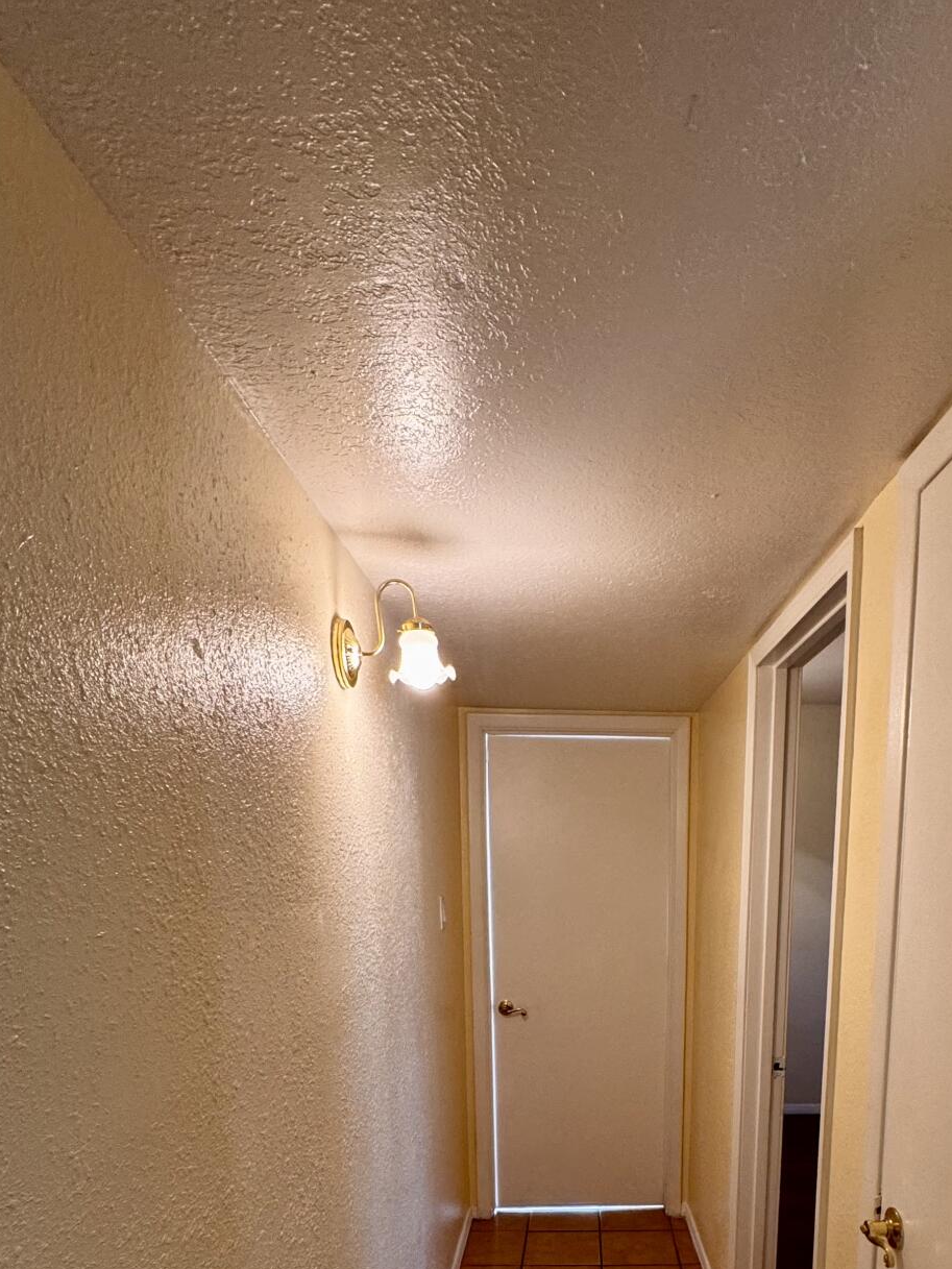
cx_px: 610
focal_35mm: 23
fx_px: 843
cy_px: 1008
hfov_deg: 58.0
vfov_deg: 67.3
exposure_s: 1/60
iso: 160
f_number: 2.2
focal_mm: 2.22
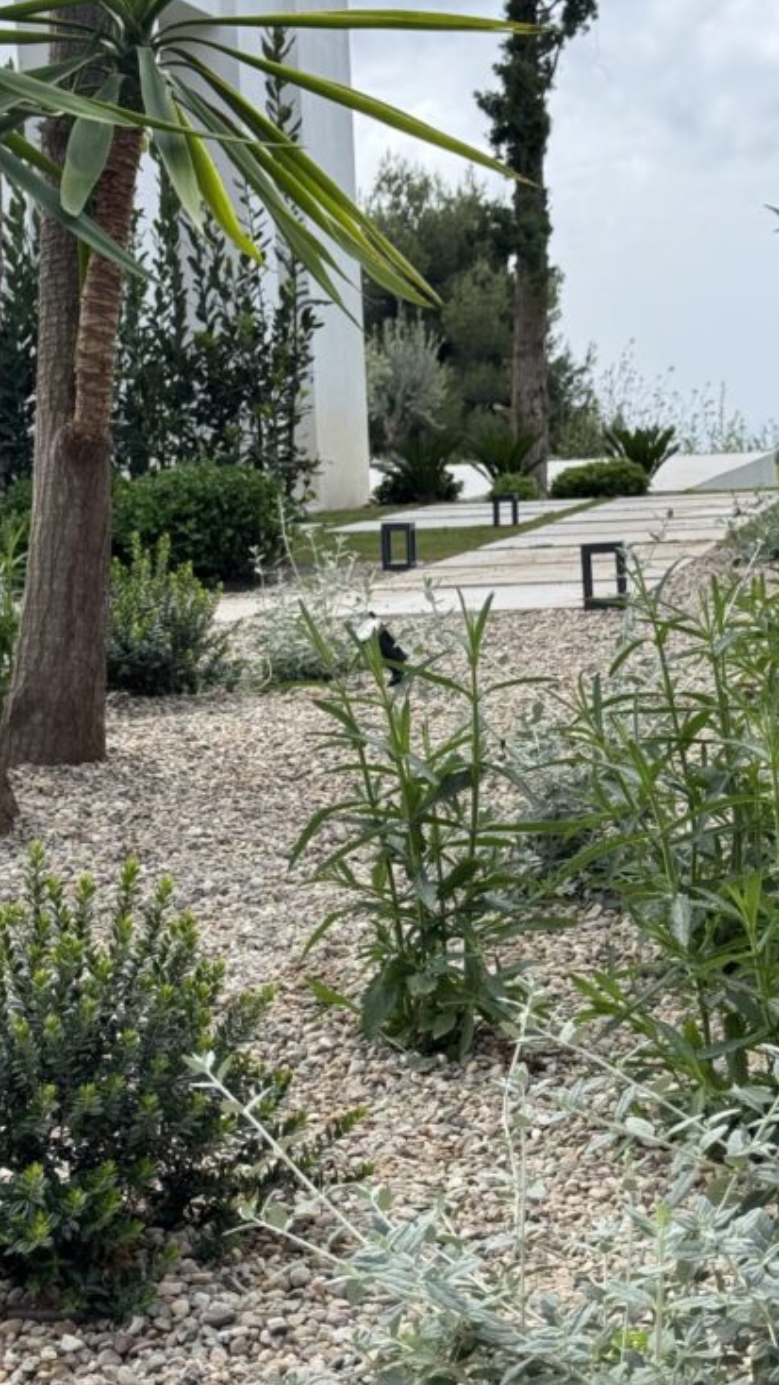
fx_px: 2680
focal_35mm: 73
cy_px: 789
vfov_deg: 28.9
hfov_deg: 16.5
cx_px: 373
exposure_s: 1/1724
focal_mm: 6.76
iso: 64
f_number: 1.78
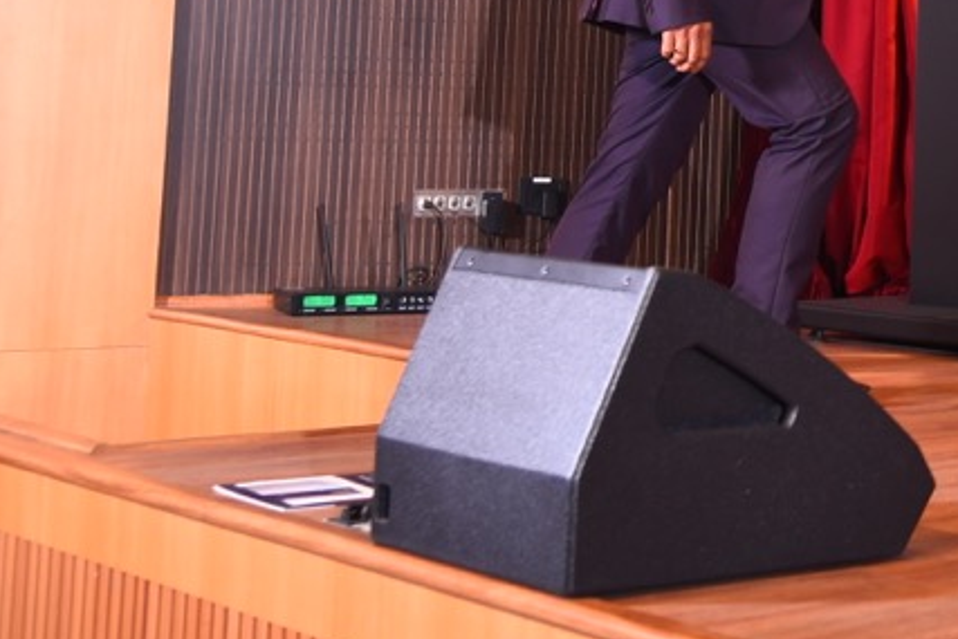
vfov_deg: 13.0
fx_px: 2715
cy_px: -186
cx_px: 1149
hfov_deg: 18.9
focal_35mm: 102
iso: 400
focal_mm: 34
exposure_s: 1/160
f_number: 4
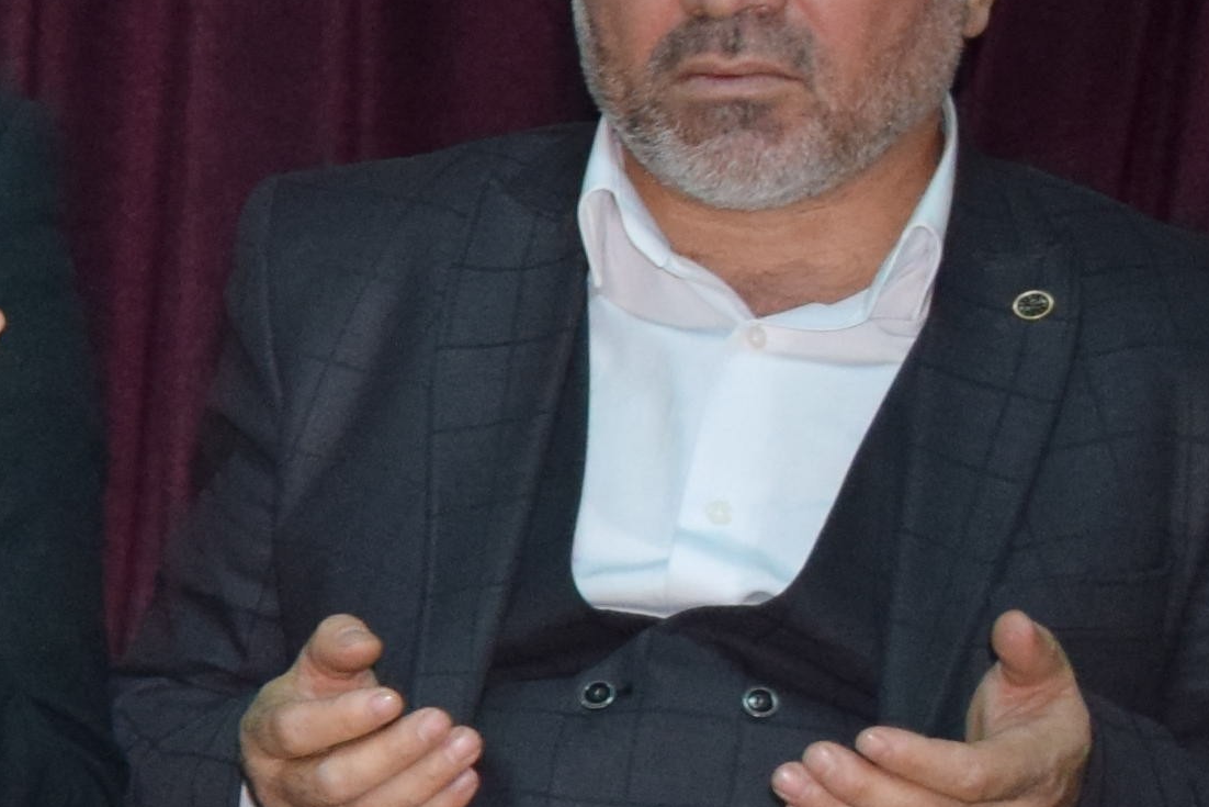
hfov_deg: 9.3
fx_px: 6583
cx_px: -1805
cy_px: 811
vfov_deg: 7.0
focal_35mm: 196
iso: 900
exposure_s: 1/60
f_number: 3.8
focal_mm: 24
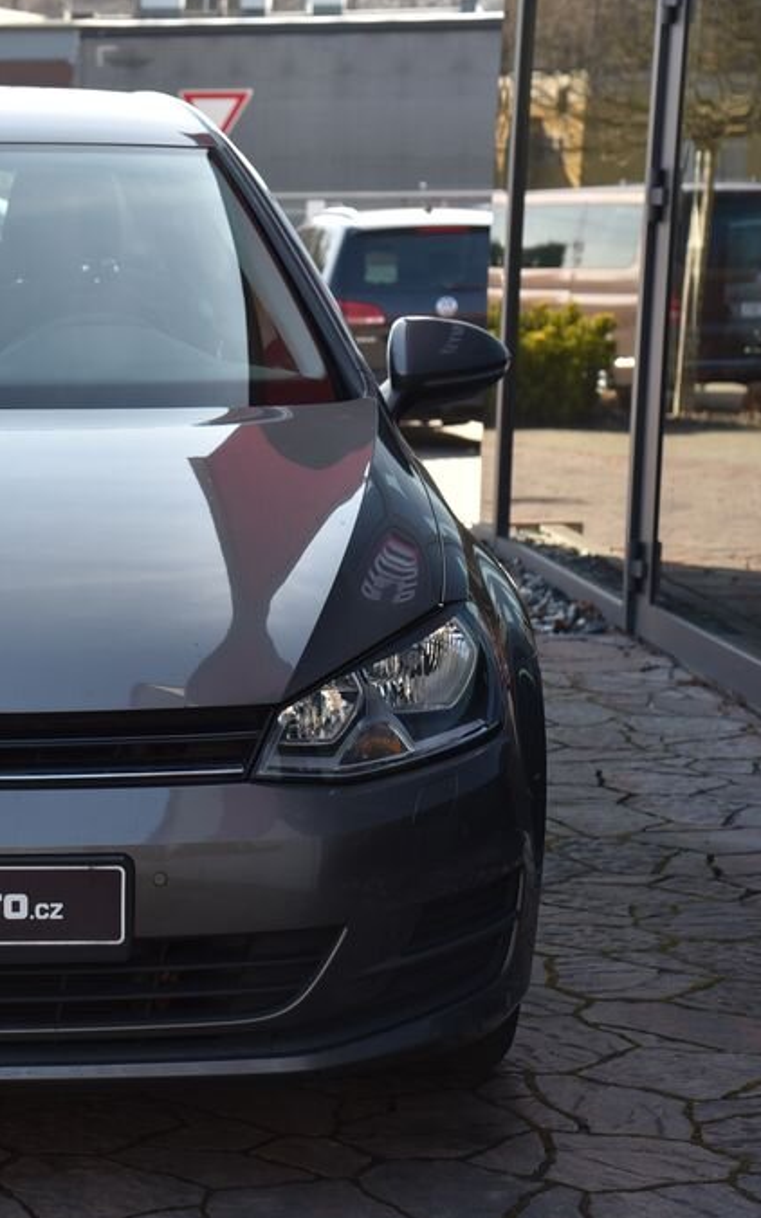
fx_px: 3388
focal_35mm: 102
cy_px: 611
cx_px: -148
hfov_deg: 12.5
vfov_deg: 20.4
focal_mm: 66
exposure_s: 1/250
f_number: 8
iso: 500
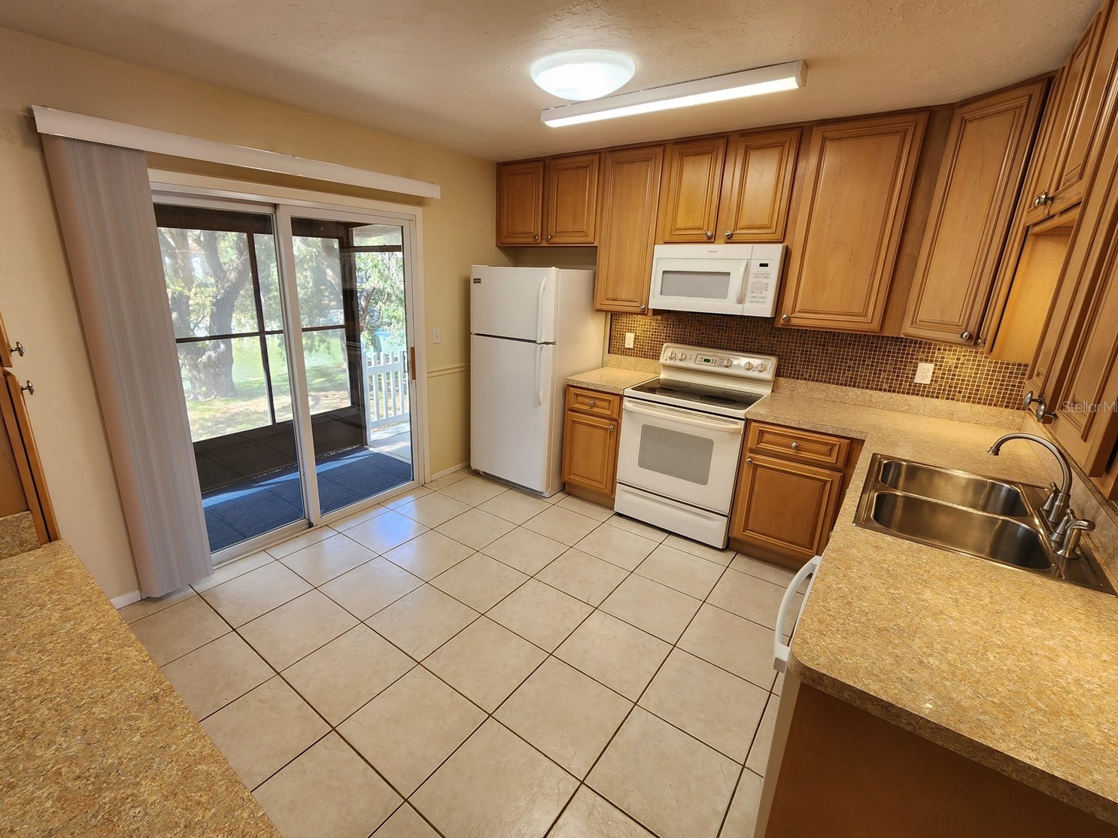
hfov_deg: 102.0
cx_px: 531
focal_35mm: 14
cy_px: 406
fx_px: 452
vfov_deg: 85.6
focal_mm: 2.2
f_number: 2.2
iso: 64
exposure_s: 1/60
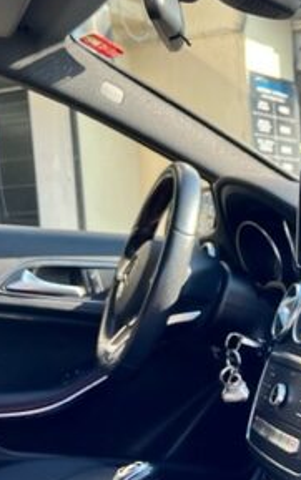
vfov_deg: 33.1
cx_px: 432
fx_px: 799
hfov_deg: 19.1
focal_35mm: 61
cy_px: 327
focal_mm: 5.7
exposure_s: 1/273
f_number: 1.5
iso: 40
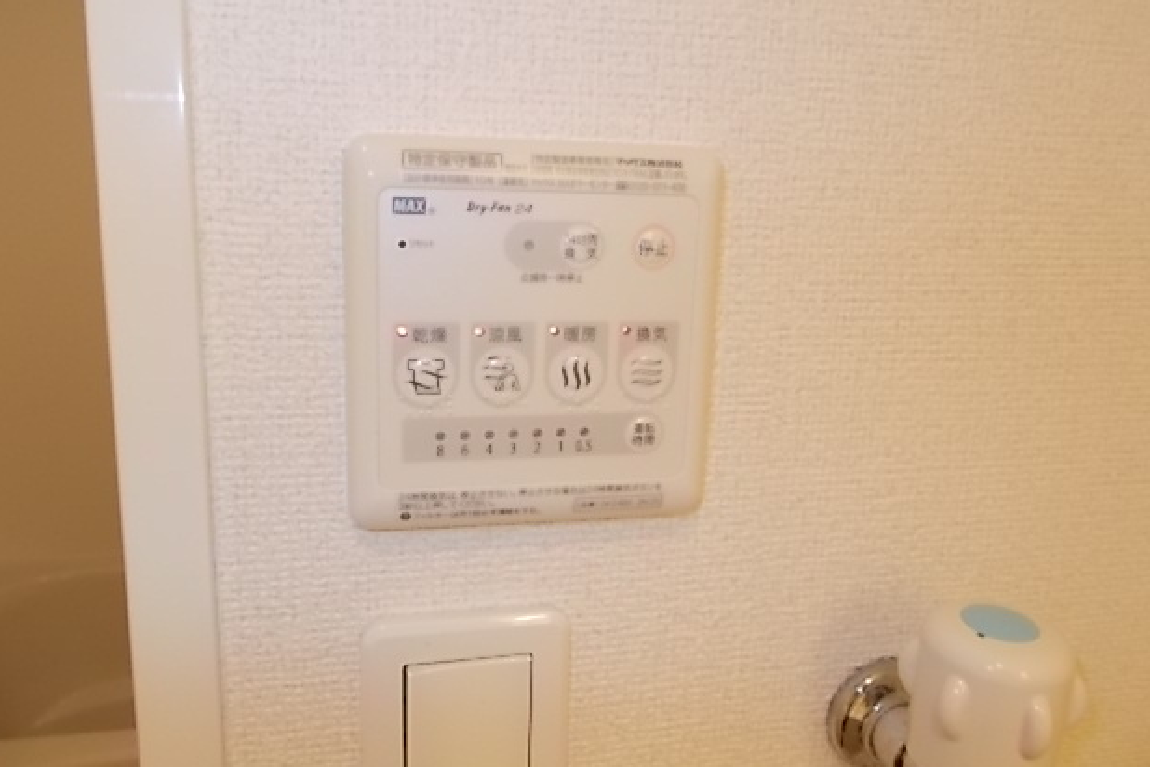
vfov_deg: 46.4
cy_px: 354
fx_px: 894
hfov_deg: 65.5
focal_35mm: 28
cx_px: 556
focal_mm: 4.6
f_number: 3.2
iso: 200
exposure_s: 1/25
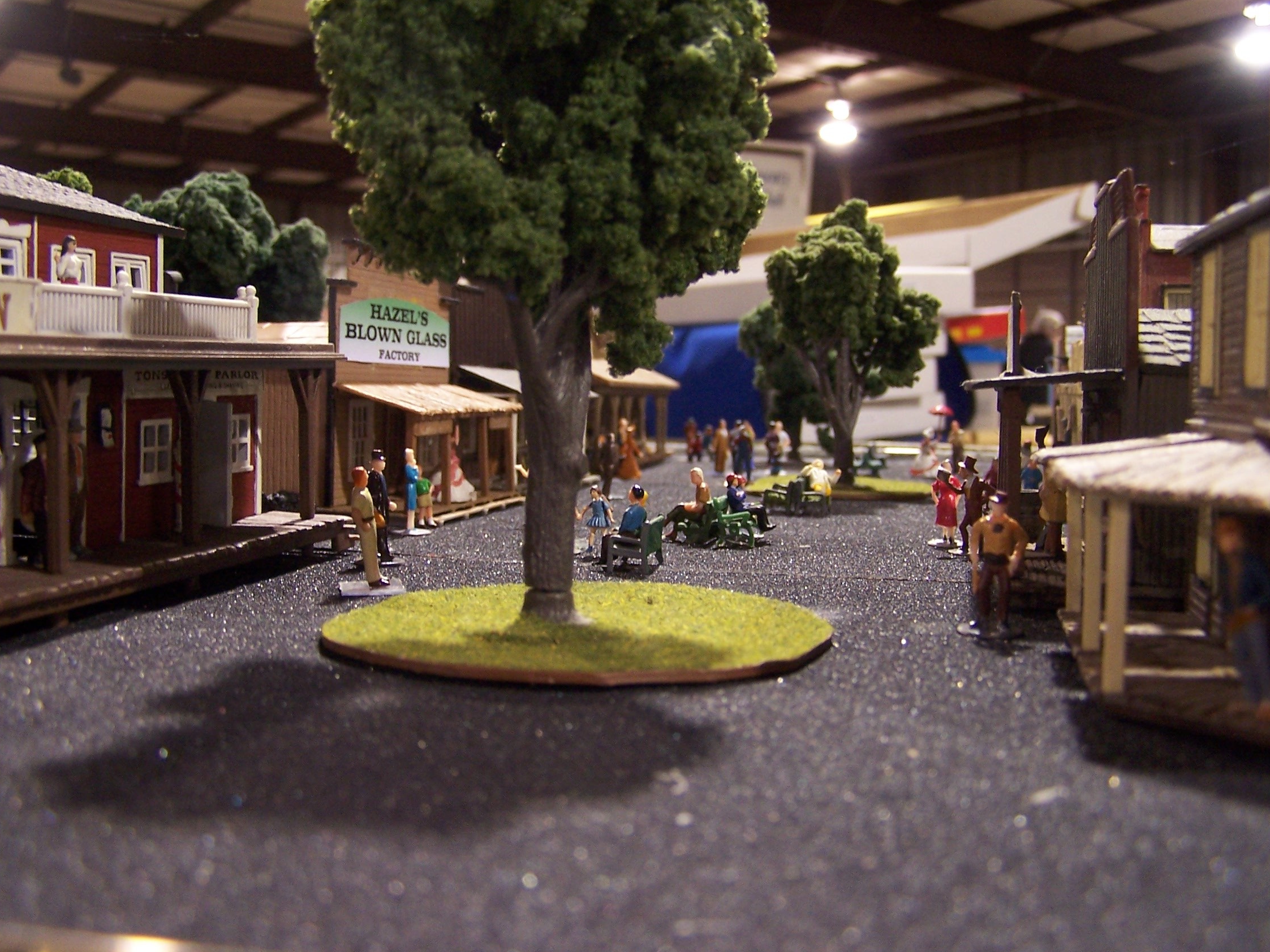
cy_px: 468
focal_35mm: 39
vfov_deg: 36.8
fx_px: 1431
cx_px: 644
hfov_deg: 47.9
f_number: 2.8
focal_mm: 6.3
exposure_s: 1/8
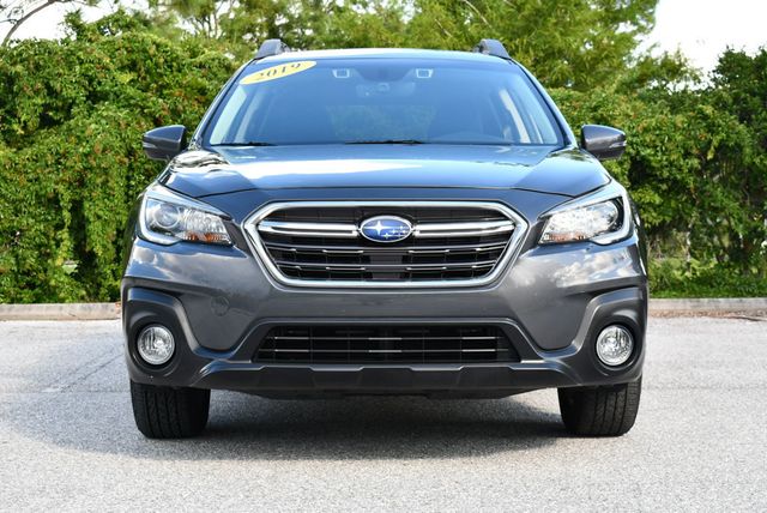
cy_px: 256
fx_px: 1493
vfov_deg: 19.5
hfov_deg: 28.8
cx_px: 384
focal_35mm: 70
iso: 320
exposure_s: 1/250
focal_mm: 35
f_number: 5.6
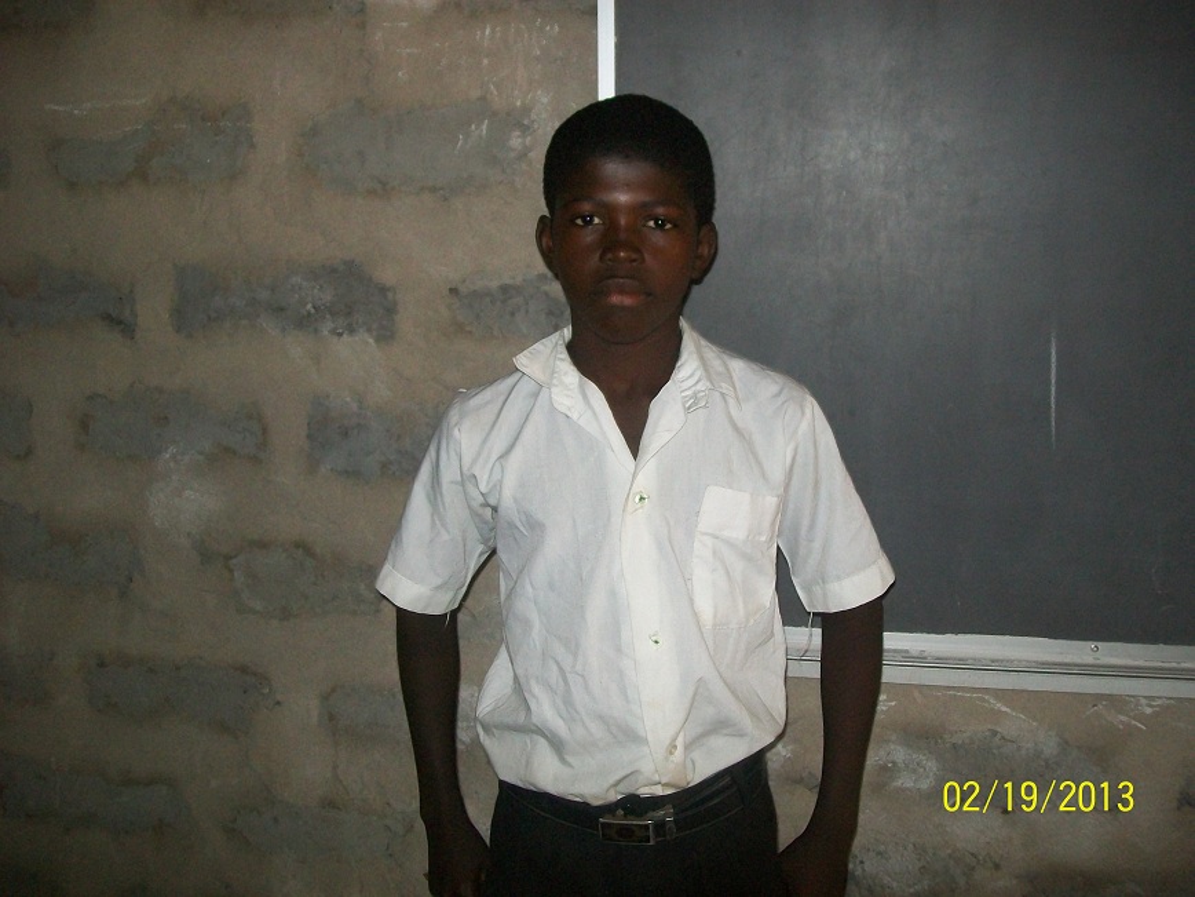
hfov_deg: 51.4
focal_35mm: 36
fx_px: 1243
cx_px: 598
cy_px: 448
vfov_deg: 39.7
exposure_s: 1/60
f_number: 2.7
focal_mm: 6
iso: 160
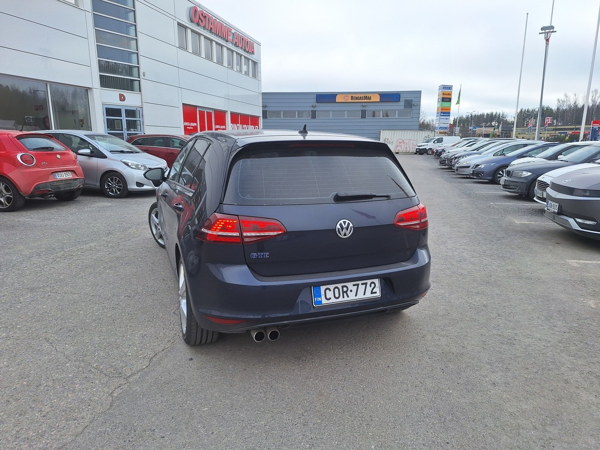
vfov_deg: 58.9
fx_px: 399
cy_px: 225
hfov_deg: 73.9
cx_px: 300
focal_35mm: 23
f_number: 1.8
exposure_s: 1/1013
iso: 40
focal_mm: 5.54
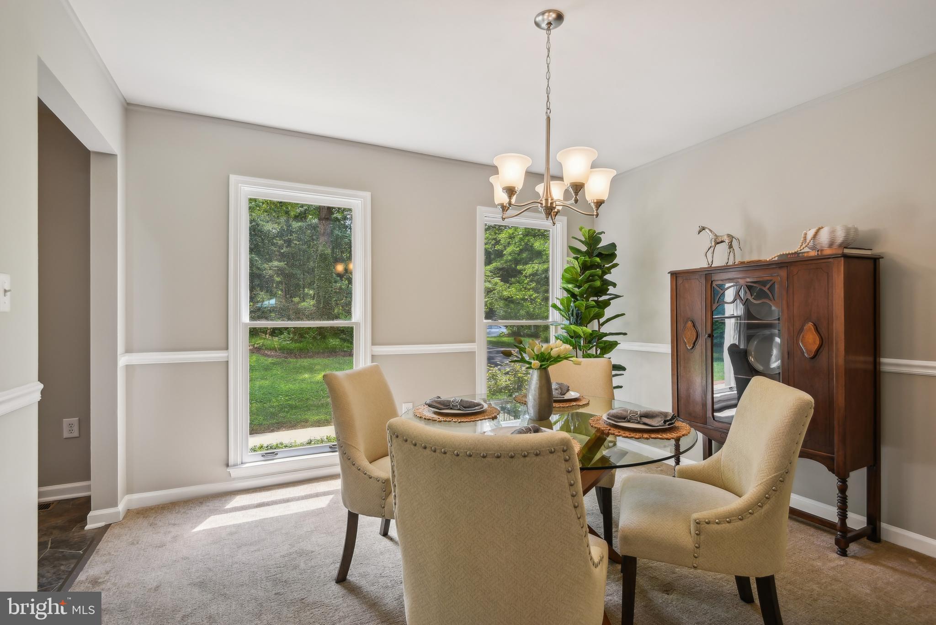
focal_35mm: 16
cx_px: 468
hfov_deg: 96.7
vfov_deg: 73.8
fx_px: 416
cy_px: 312
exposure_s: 1/50
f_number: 8
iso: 400
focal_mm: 16
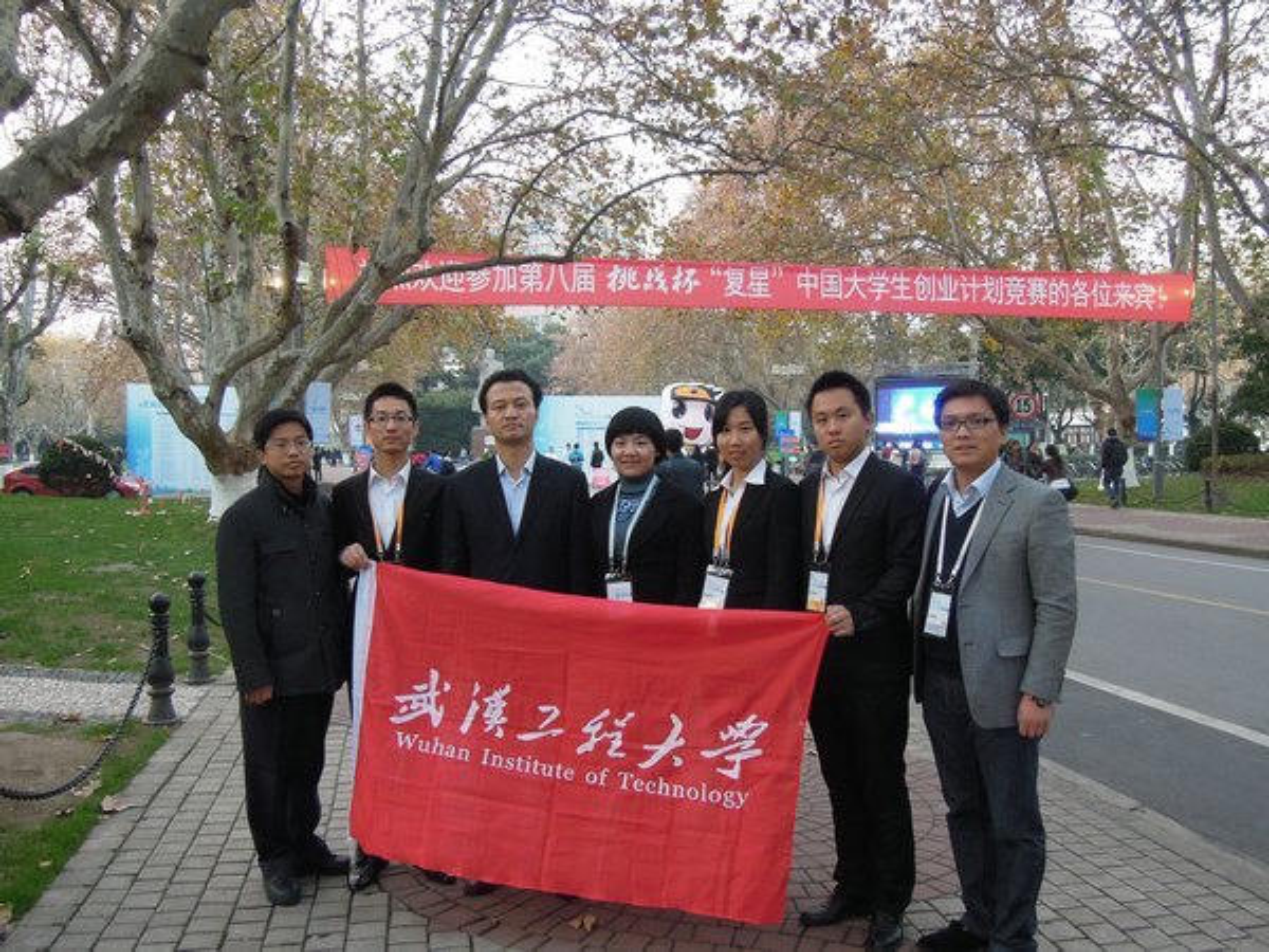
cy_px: 476
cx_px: 634
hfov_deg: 58.4
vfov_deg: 45.4
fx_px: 1136
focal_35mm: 31
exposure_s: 1/25
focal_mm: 5.5
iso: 400
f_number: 3
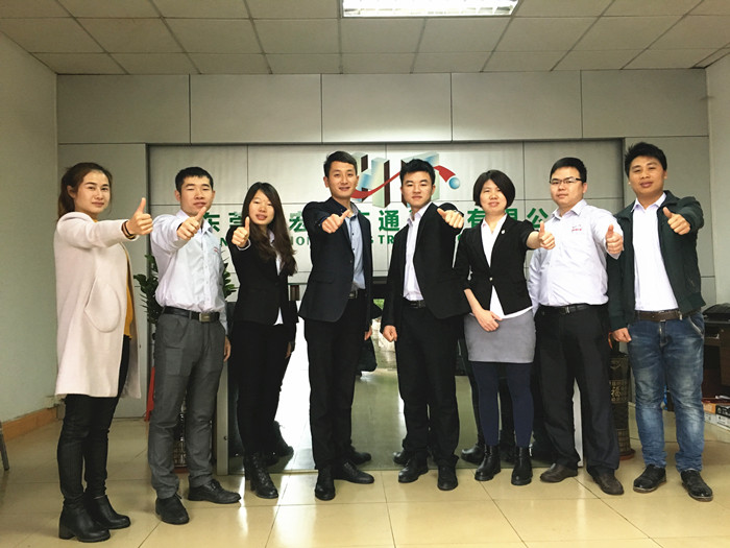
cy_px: 274
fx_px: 612
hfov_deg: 61.7
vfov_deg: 48.2
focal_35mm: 29
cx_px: 365
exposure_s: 1/33
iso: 250
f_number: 2.2
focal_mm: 4.15
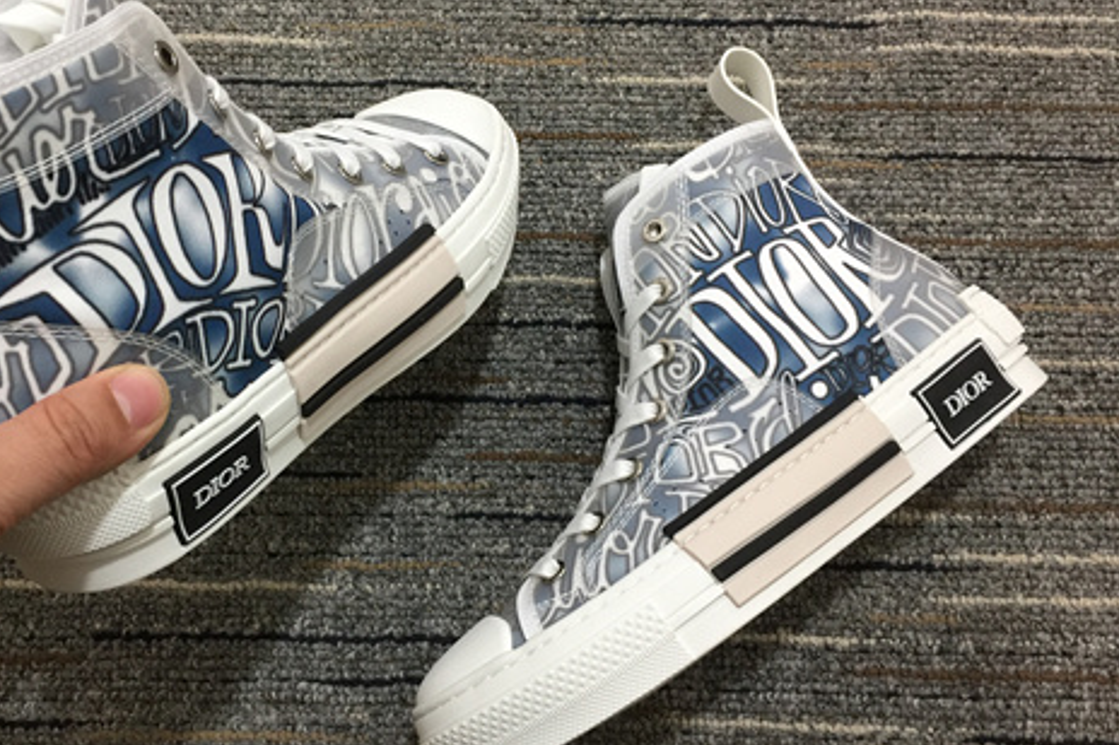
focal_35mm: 39
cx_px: 417
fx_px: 1212
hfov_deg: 49.1
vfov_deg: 34.2
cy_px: 345
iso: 64
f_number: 2.2
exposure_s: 1/33
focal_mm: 4.15
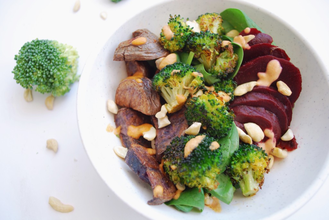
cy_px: 110
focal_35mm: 30
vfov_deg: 43.7
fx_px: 274
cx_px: 164
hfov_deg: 61.9
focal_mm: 20
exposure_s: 1/10
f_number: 4
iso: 100
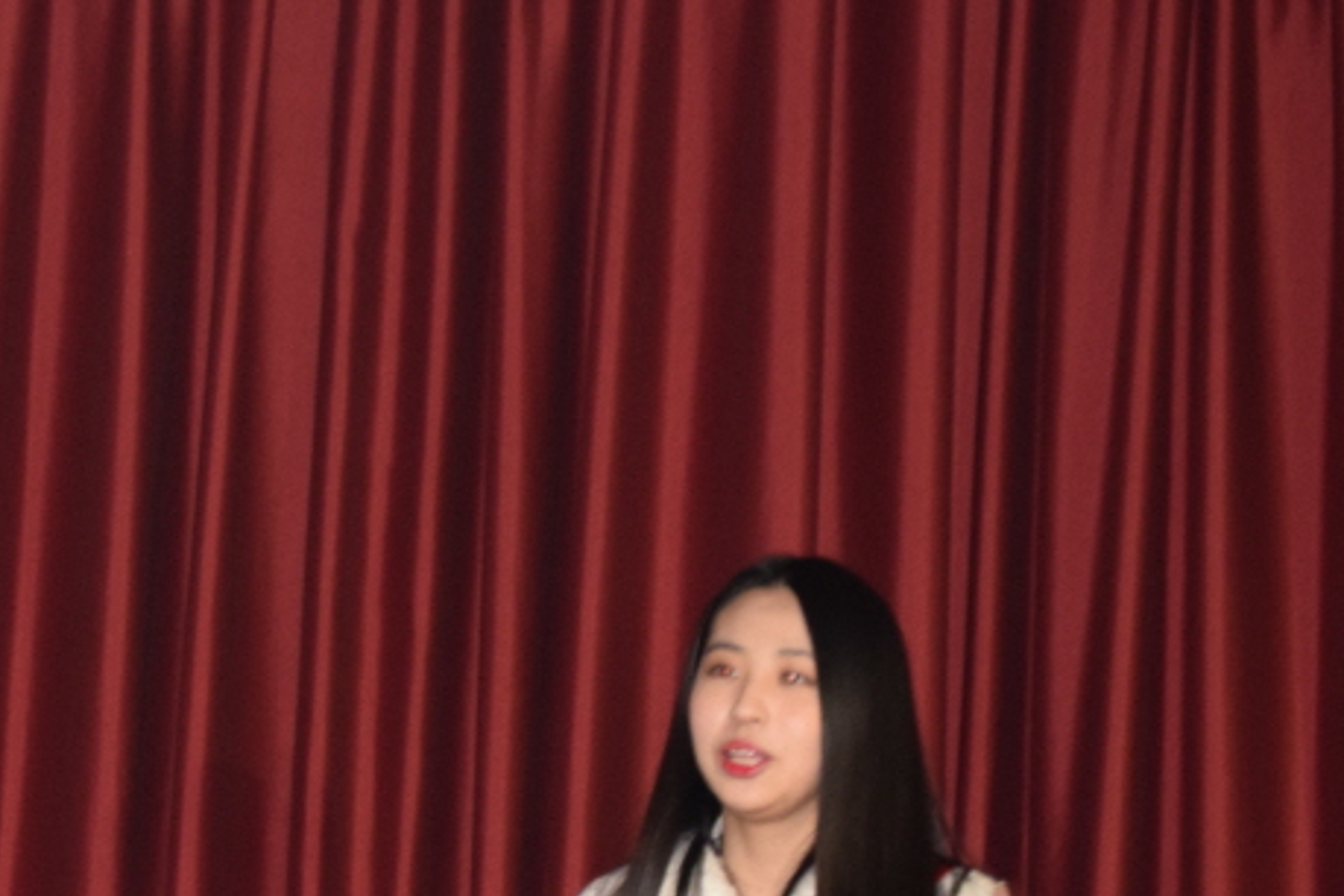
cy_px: 622
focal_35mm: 261
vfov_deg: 5.3
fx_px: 9743
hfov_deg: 7.9
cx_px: -15
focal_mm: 78
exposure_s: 1/60
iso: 1600
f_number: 4.5
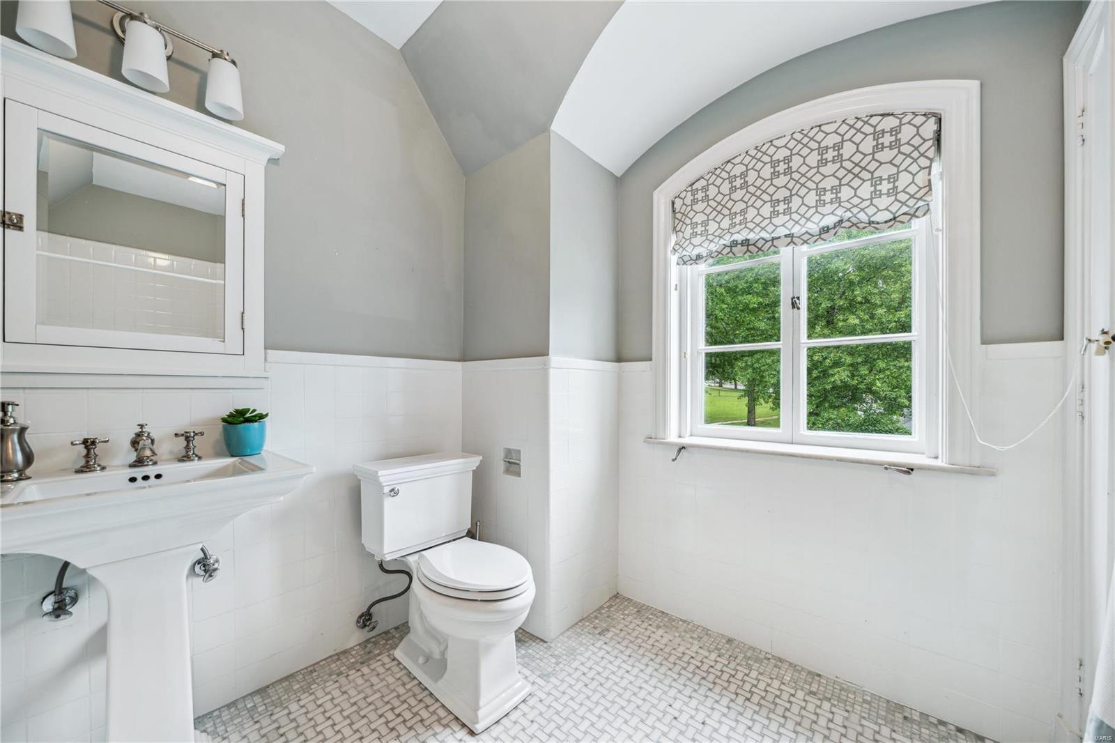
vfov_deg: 90.0
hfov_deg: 112.6
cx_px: 558
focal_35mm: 12
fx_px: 372
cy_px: 372
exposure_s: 1/2
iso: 100
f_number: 8
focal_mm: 12
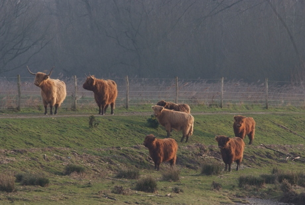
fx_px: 4454
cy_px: 102
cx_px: 152
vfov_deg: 2.6
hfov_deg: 3.9
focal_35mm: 525
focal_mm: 350
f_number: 14
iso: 800
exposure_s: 1/180
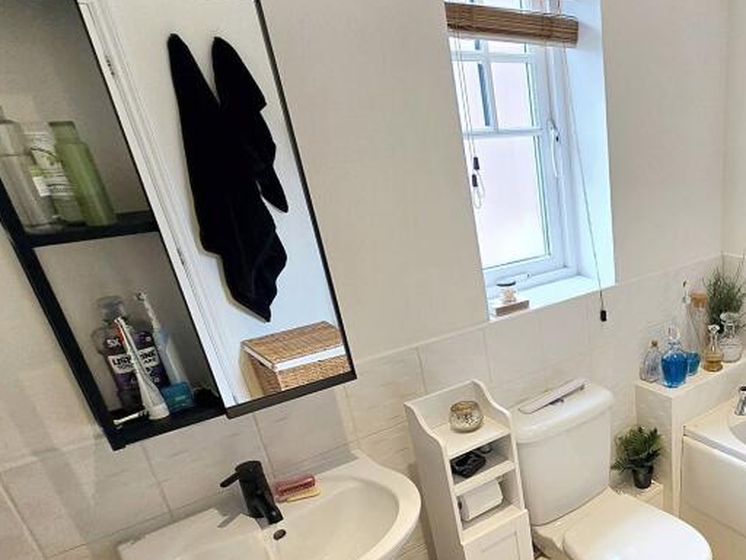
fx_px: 560
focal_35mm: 26
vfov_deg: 51.7
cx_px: 683
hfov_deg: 57.0
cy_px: 391
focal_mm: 2.2
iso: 80
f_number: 2.2
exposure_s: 1/100
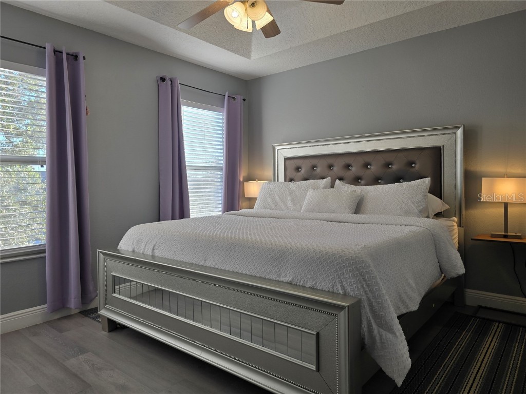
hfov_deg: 73.9
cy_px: 197
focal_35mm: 23
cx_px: 263
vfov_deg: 58.9
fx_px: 349
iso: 20
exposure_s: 1/120
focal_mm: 6.3
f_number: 1.7
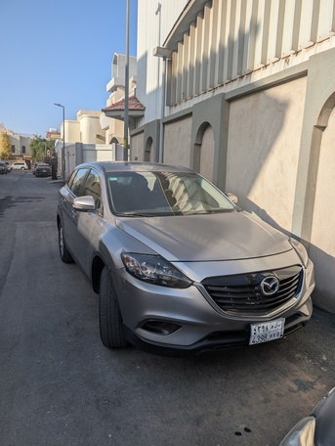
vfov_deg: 71.5
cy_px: 223
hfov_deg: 56.9
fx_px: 309
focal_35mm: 24
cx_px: 168
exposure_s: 1/1045
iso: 21
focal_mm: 6.9
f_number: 1.68
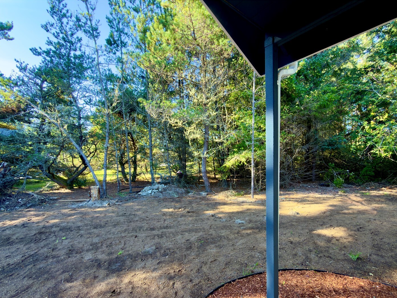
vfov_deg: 77.7
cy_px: 169
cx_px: 210
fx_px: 183
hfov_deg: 94.4
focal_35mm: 16
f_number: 2.2
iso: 50
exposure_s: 1/75
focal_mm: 2.22
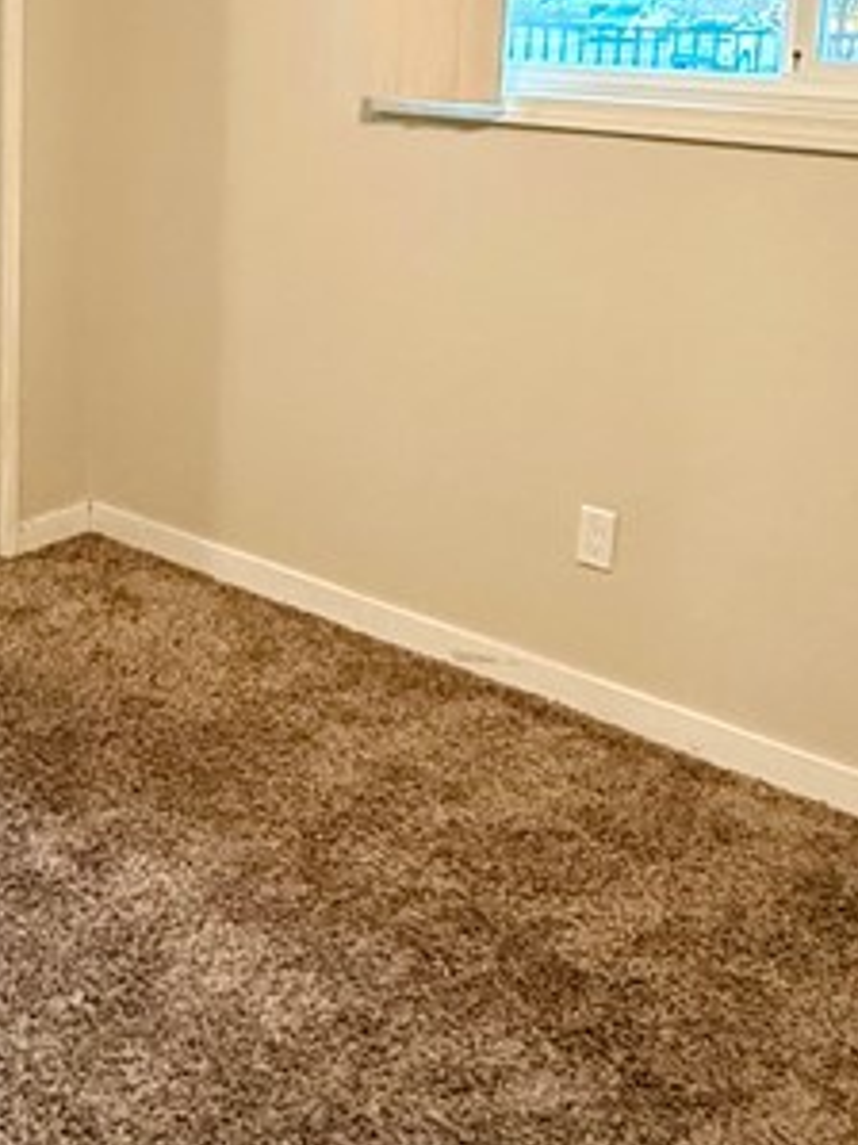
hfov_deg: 28.6
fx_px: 1587
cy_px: 276
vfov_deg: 38.6
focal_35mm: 48
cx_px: 31
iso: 640
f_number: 2.2
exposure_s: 1/60
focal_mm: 2.22
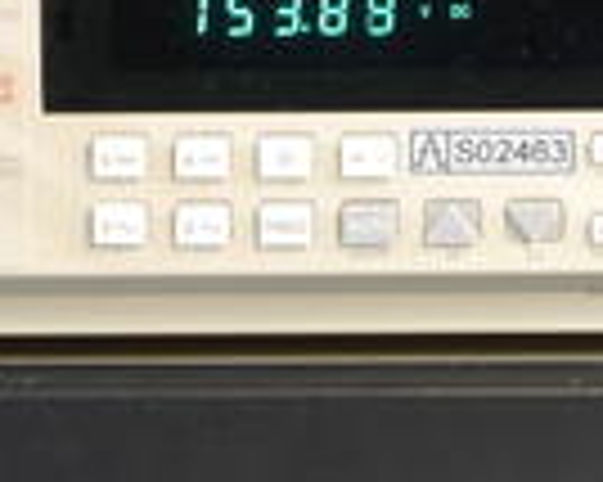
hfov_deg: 4.8
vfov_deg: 3.8
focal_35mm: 403
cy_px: 405
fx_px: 7187
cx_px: 378
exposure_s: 1.3
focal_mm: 69
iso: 800
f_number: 22
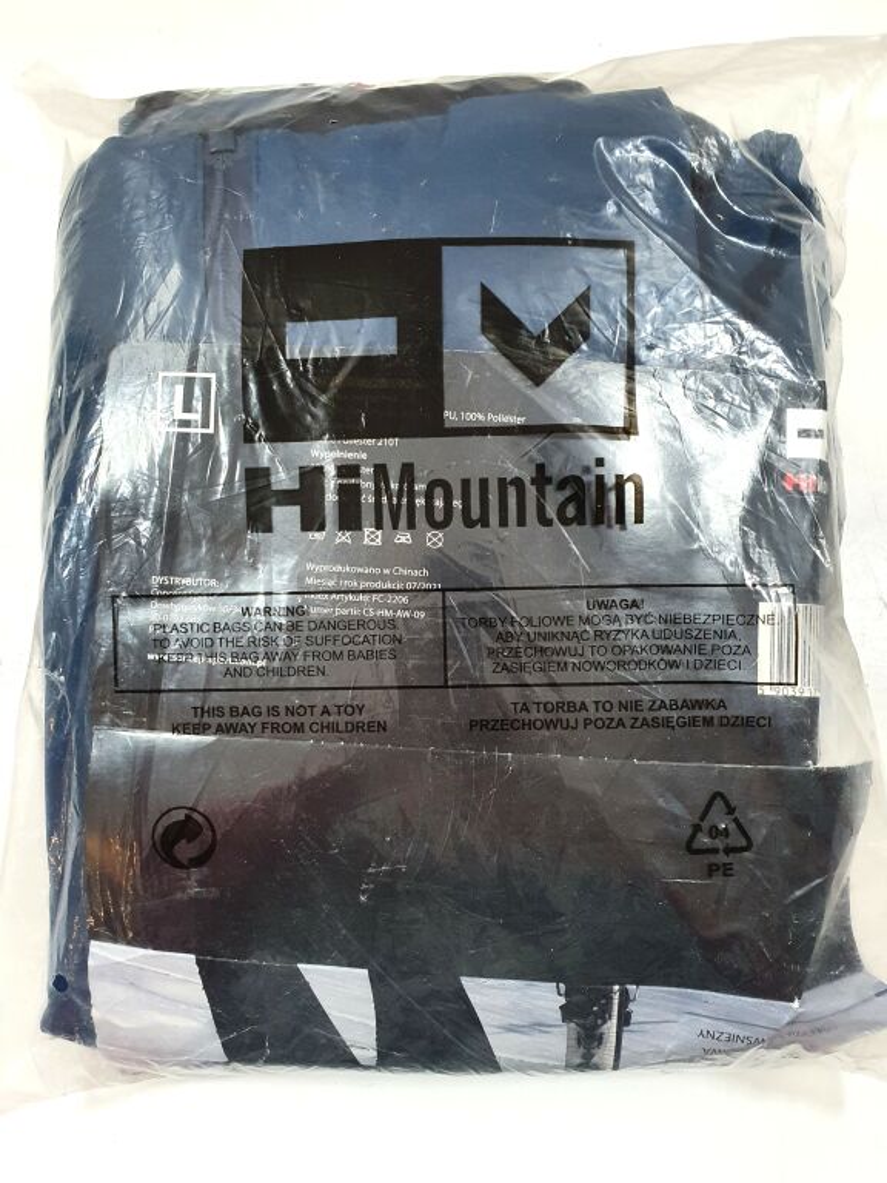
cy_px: 592
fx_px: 888
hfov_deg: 53.1
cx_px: 444
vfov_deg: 67.3
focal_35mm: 26
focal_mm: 4.32
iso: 320
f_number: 2.4
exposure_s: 1/100
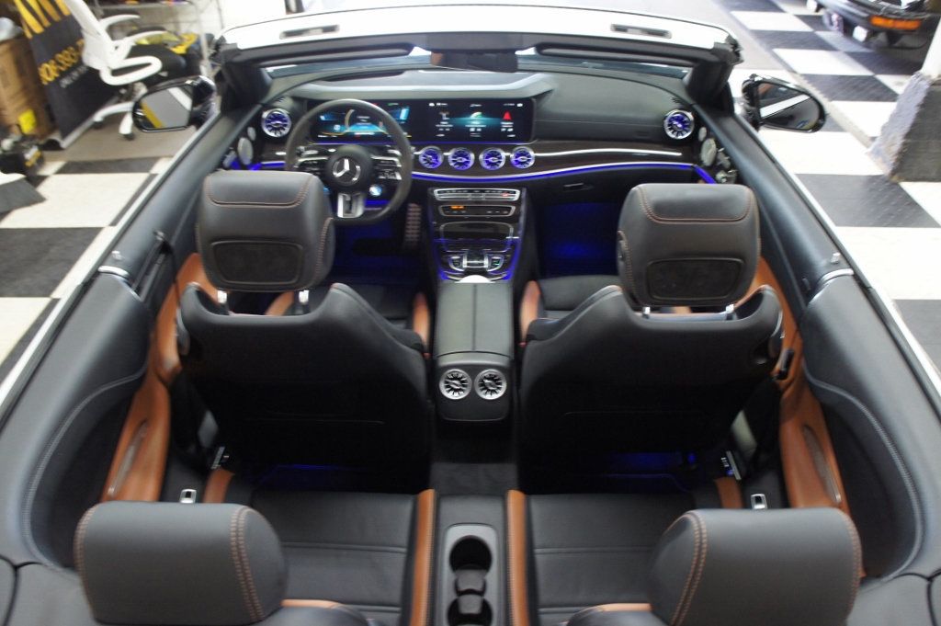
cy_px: 313
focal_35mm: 27
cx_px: 470
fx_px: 705
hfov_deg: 67.4
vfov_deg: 47.9
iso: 800
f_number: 3.5
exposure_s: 1/30
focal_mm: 18
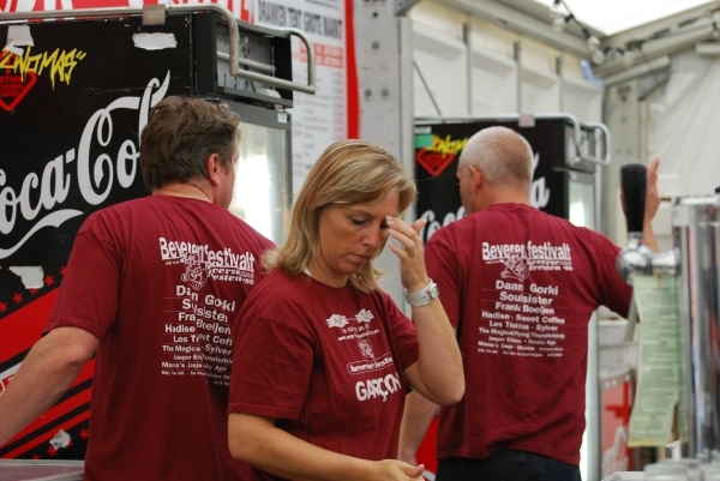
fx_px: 2101
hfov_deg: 19.4
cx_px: 360
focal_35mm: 105
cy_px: 240
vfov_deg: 13.1
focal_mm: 70
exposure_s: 1/80
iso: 800
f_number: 4.5
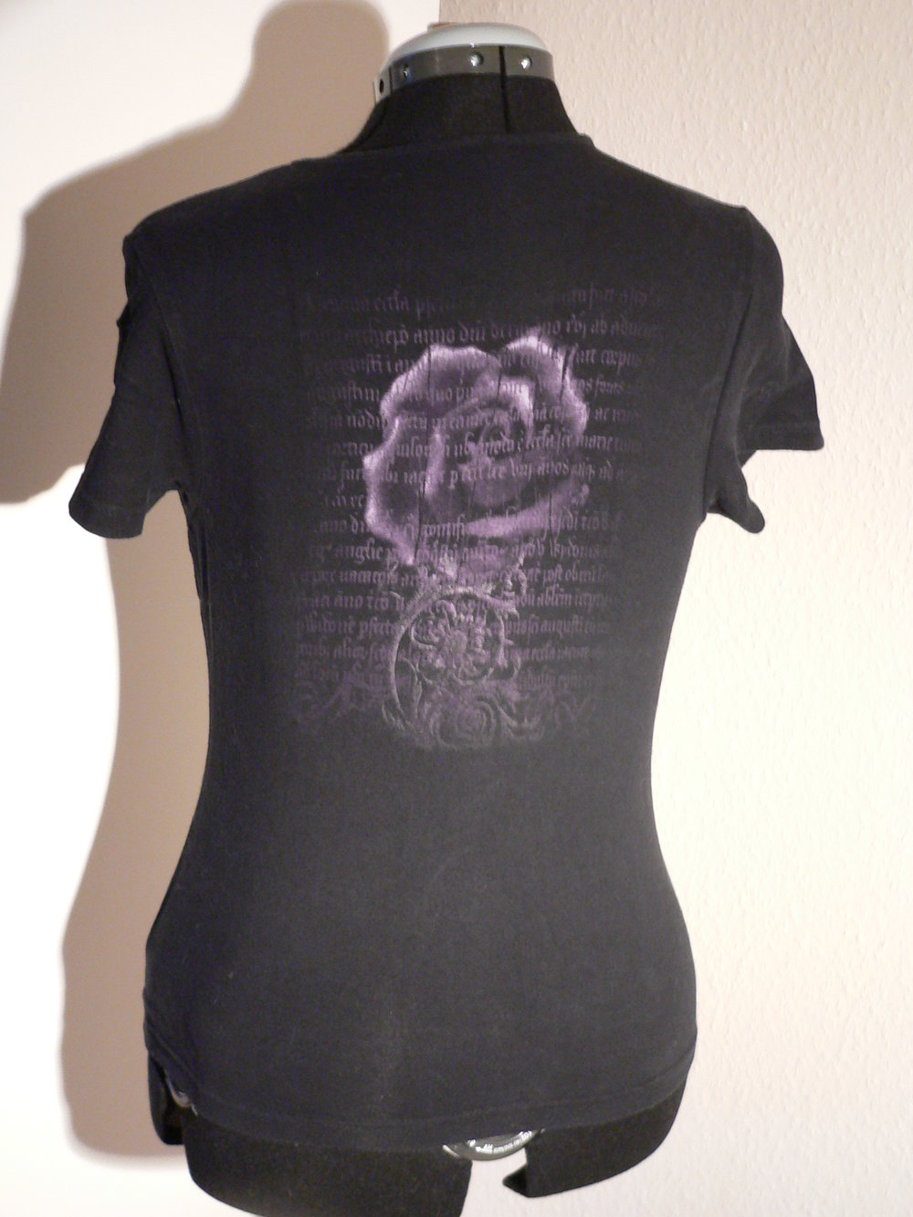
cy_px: 608
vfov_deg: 27.4
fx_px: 2496
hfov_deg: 20.7
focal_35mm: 71
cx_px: 456
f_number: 2.8
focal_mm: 11.9
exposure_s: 1/4
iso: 200
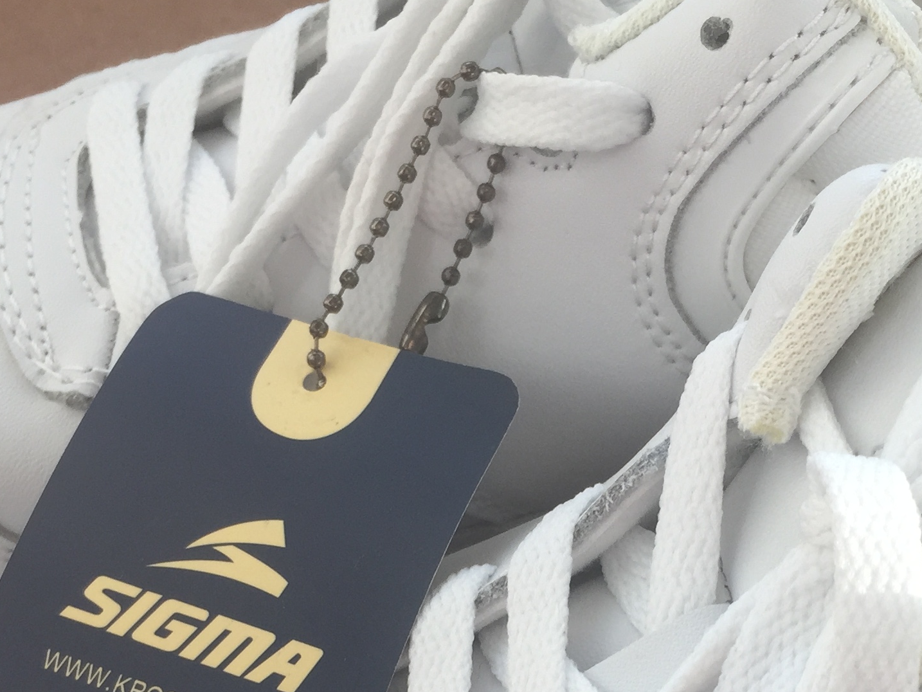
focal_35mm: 66
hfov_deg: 29.3
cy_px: 679
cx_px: 579
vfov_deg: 21.5
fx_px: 1758
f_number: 2.2
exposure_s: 1/100
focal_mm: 4.15
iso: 32
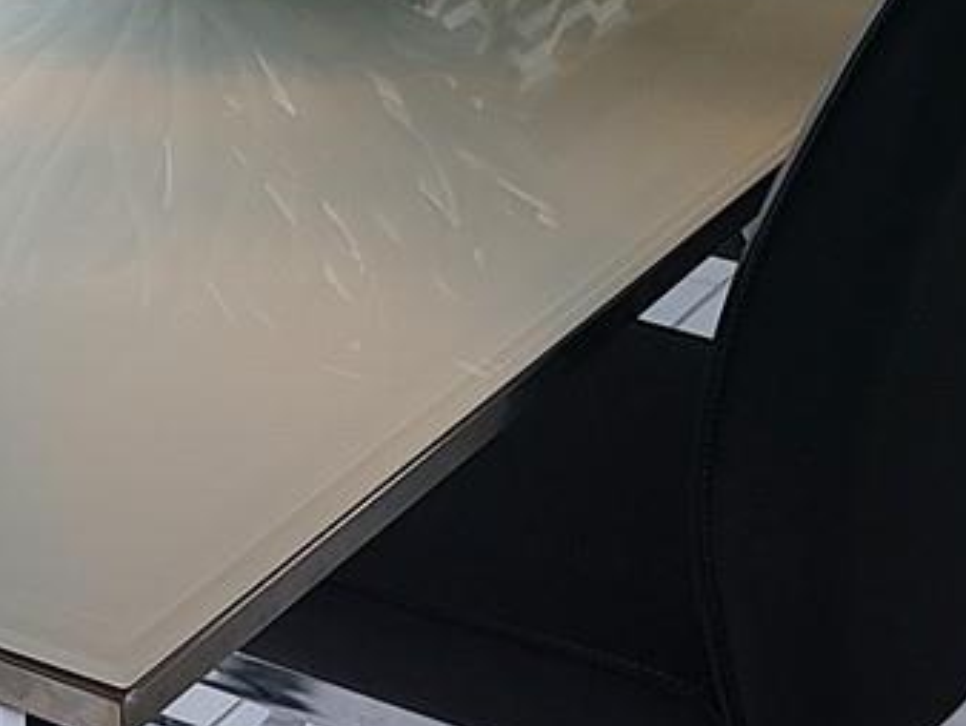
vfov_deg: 11.6
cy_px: -334
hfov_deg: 15.6
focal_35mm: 123
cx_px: -97
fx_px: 3435
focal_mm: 5.4
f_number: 1.8
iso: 80
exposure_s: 1/120
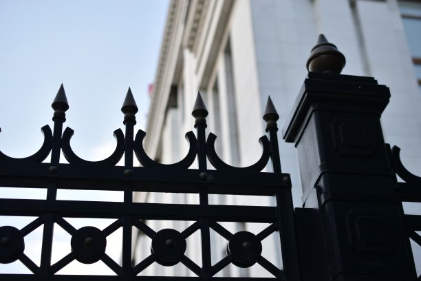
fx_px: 702
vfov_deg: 22.6
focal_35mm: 60
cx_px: 210
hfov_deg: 33.4
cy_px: 140
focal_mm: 40
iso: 100
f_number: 2.8
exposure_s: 1/320
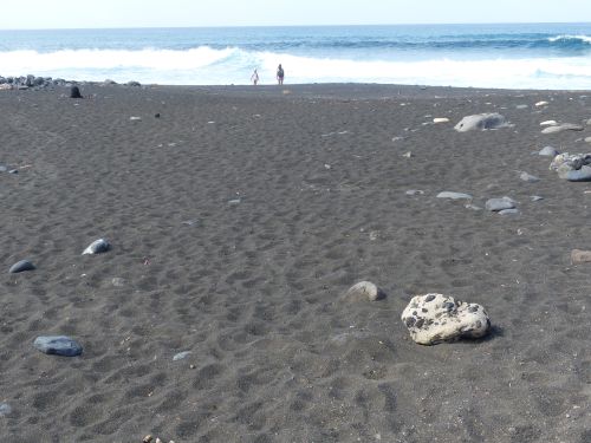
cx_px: 296
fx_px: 837
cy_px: 222
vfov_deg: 29.7
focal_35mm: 49
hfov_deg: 38.9
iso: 100
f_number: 4
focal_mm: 8.7
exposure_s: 1/400
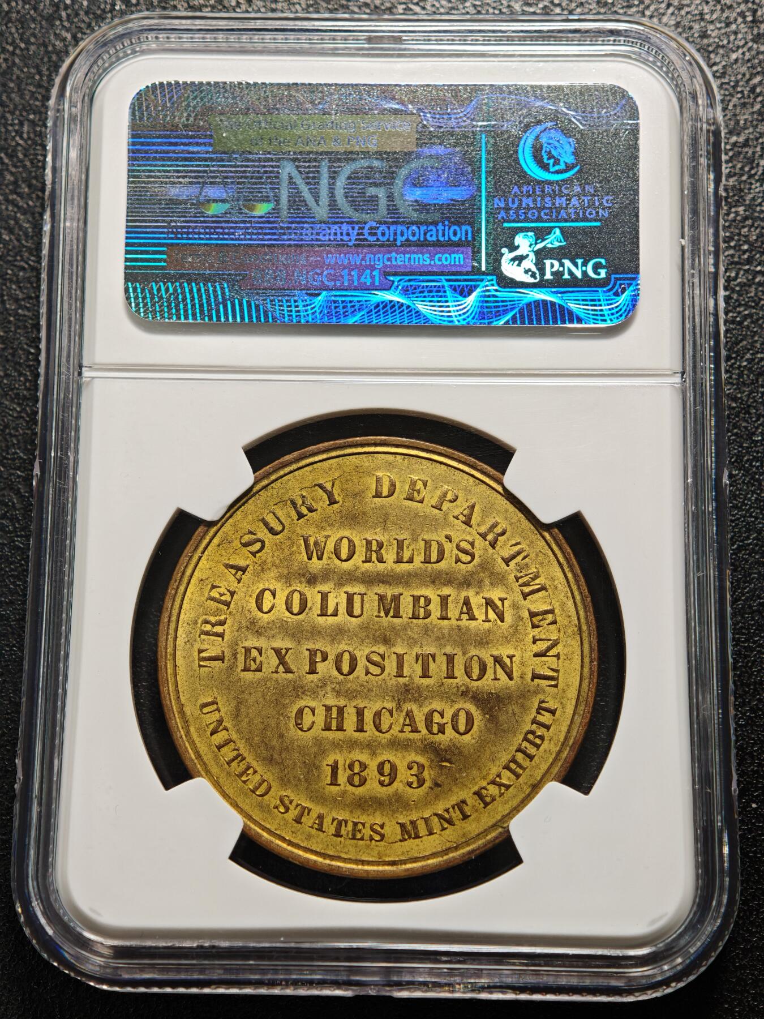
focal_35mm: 60
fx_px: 1766
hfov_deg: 24.4
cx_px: 382
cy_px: 510
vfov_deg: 32.2
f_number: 2
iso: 400
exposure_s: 1/110
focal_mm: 9
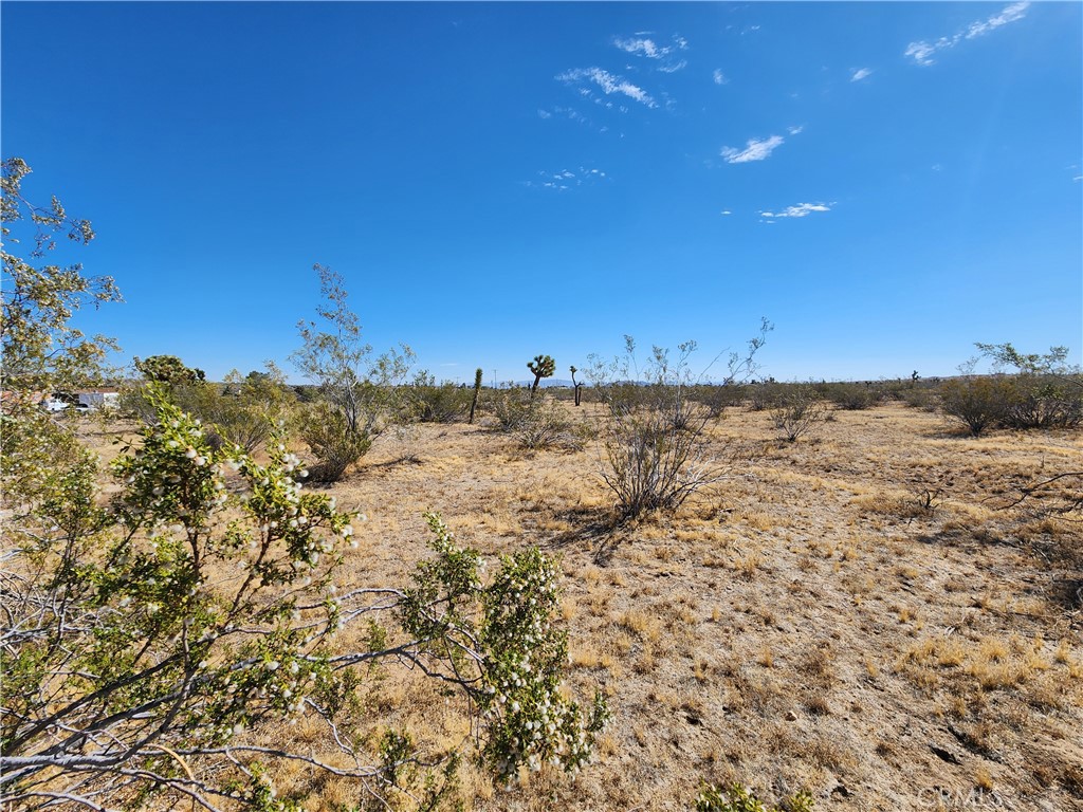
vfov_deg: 89.9
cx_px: 542
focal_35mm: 13
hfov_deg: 106.2
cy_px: 406
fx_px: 407
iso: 50
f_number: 2.2
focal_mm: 2.2
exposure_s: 1/2456
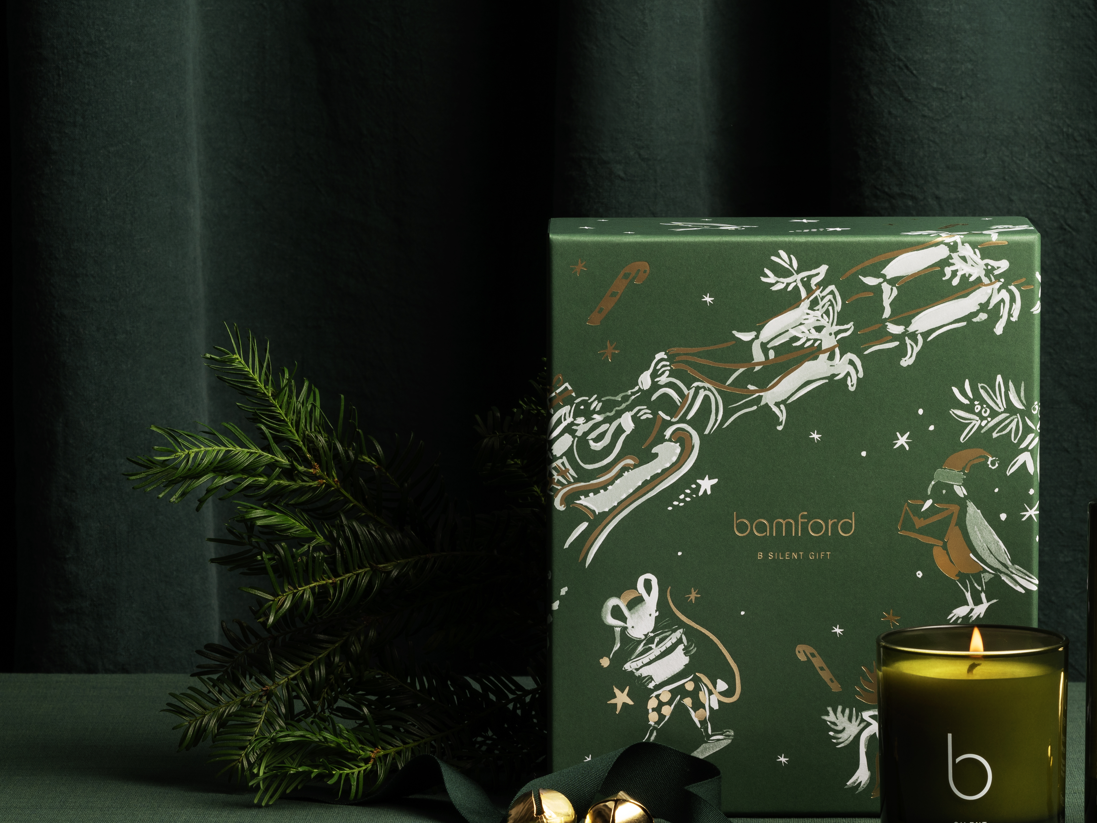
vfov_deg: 8.9
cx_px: 770
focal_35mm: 167
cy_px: 307
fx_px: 5292
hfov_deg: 11.8
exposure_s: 1/125
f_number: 13
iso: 125
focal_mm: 90
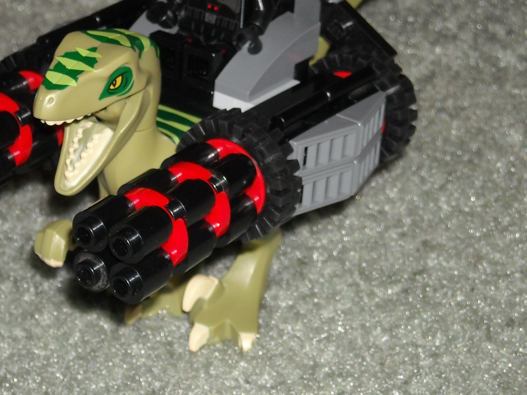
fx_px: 2481
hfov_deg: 12.1
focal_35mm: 163
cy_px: 142
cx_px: 137
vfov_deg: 9.1
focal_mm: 17.1
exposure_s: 1/125
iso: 200
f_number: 4.7
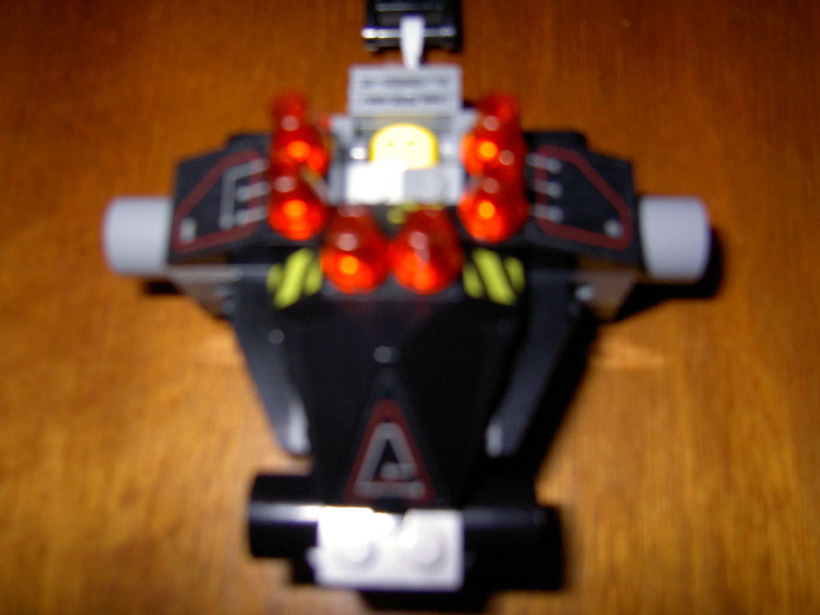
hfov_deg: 54.0
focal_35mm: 34
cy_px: 308
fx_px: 805
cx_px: 410
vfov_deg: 41.8
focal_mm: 5.6
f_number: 2.8
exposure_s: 1/60
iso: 100
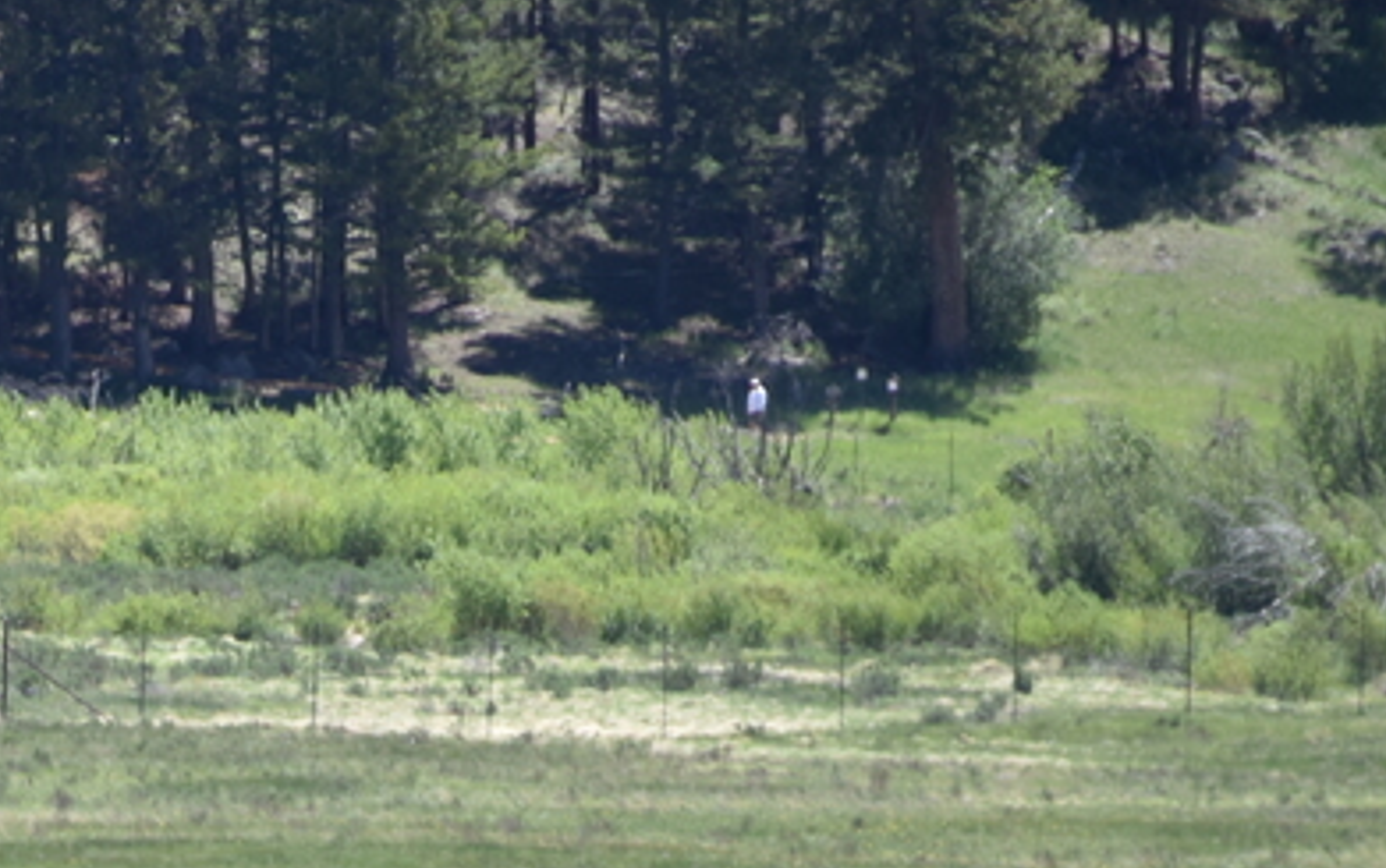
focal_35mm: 1000
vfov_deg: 1.3
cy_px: 1297
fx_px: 37800
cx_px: 32
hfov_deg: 2.1
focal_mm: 300
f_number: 5.6
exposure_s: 1/640
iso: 280
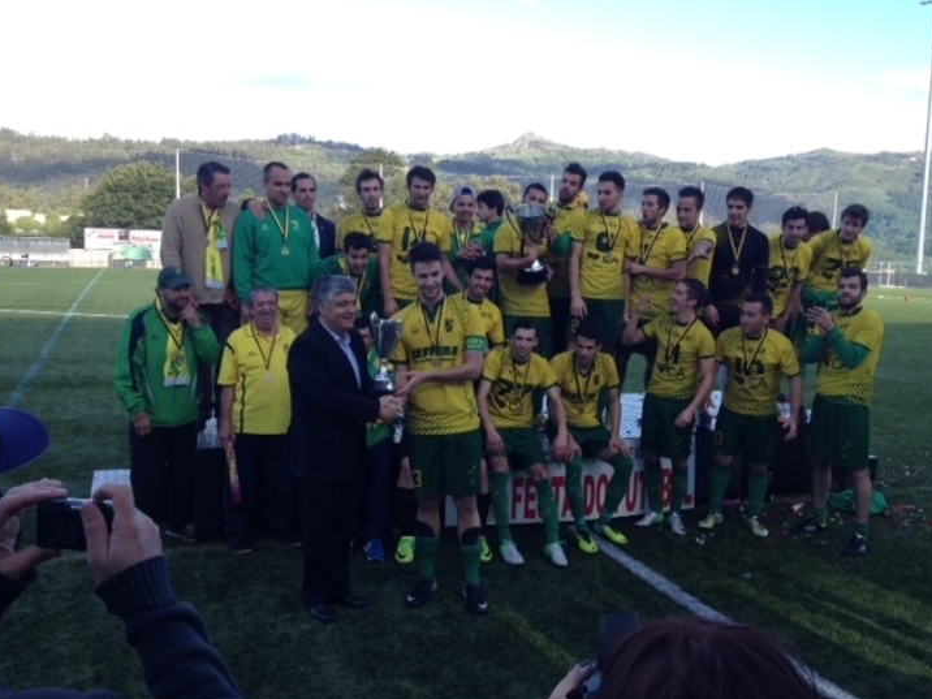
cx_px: 467
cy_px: 357
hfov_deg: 51.4
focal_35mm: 36
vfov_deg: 39.7
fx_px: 969
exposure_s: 1/354
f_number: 2.4
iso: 50
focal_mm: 4.28
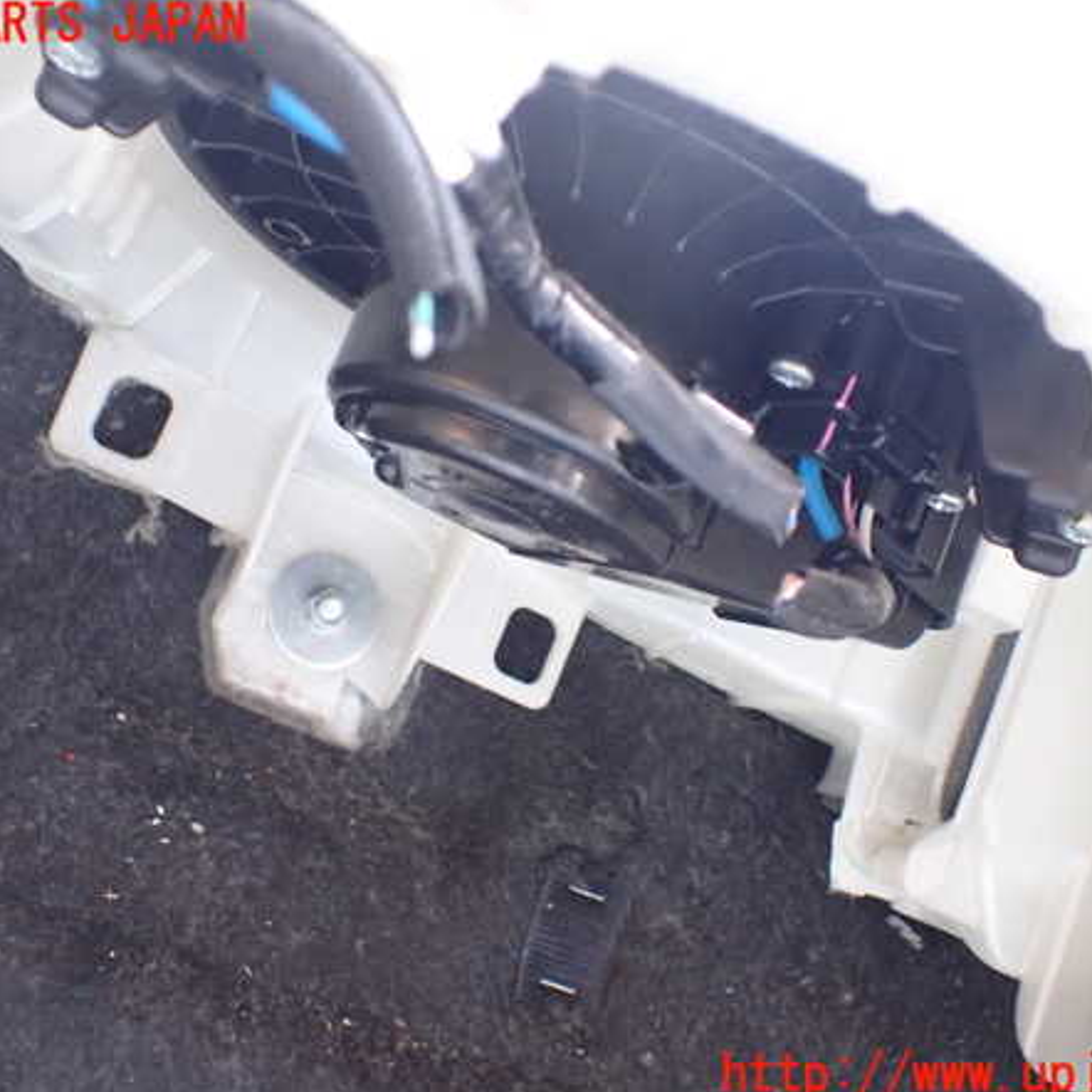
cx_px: 539
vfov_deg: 46.0
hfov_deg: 46.0
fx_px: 1285
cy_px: 551
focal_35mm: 36
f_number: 2.3
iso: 800
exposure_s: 1/80
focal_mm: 5.4
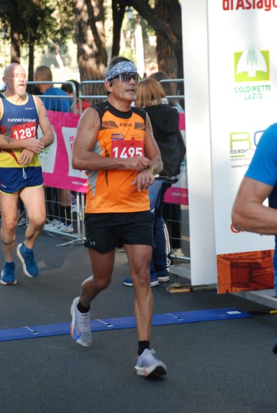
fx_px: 1206
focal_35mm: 105
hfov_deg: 13.1
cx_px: 138
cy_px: 206
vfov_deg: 19.4
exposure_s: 1/200
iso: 1000
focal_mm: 70
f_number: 5.6
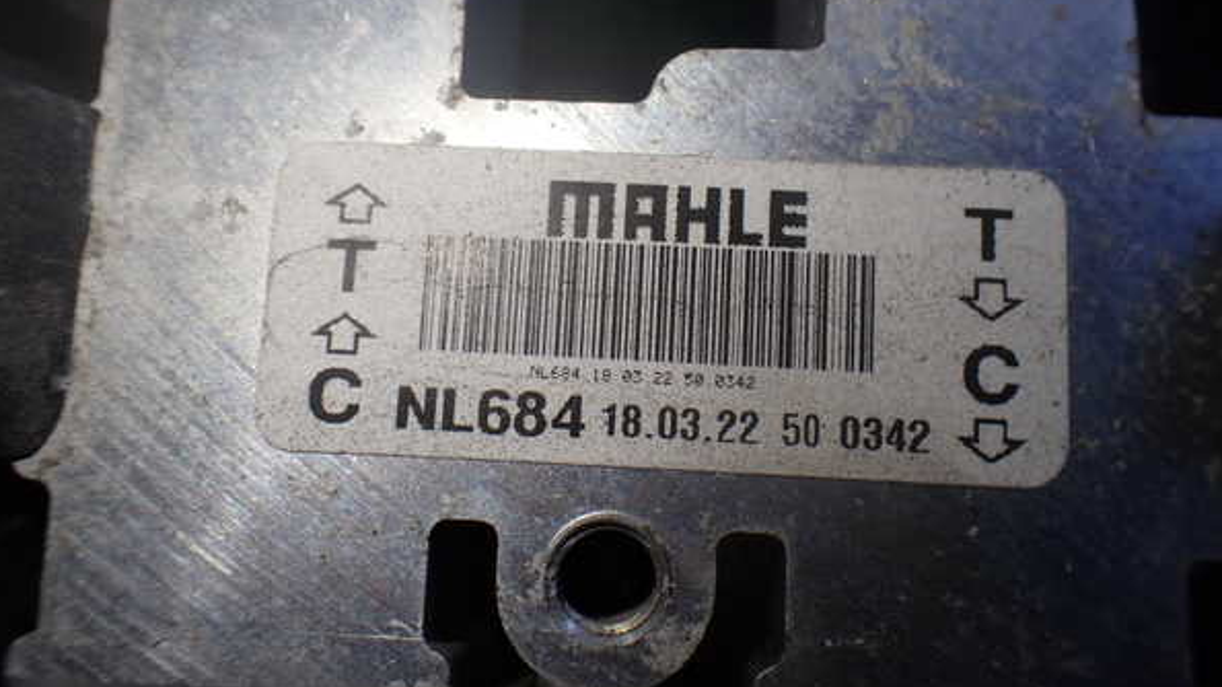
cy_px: 286
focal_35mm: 33
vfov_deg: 35.5
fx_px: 1069
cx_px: 609
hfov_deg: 59.5
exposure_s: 1/125
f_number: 3.2
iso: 100
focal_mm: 5.4
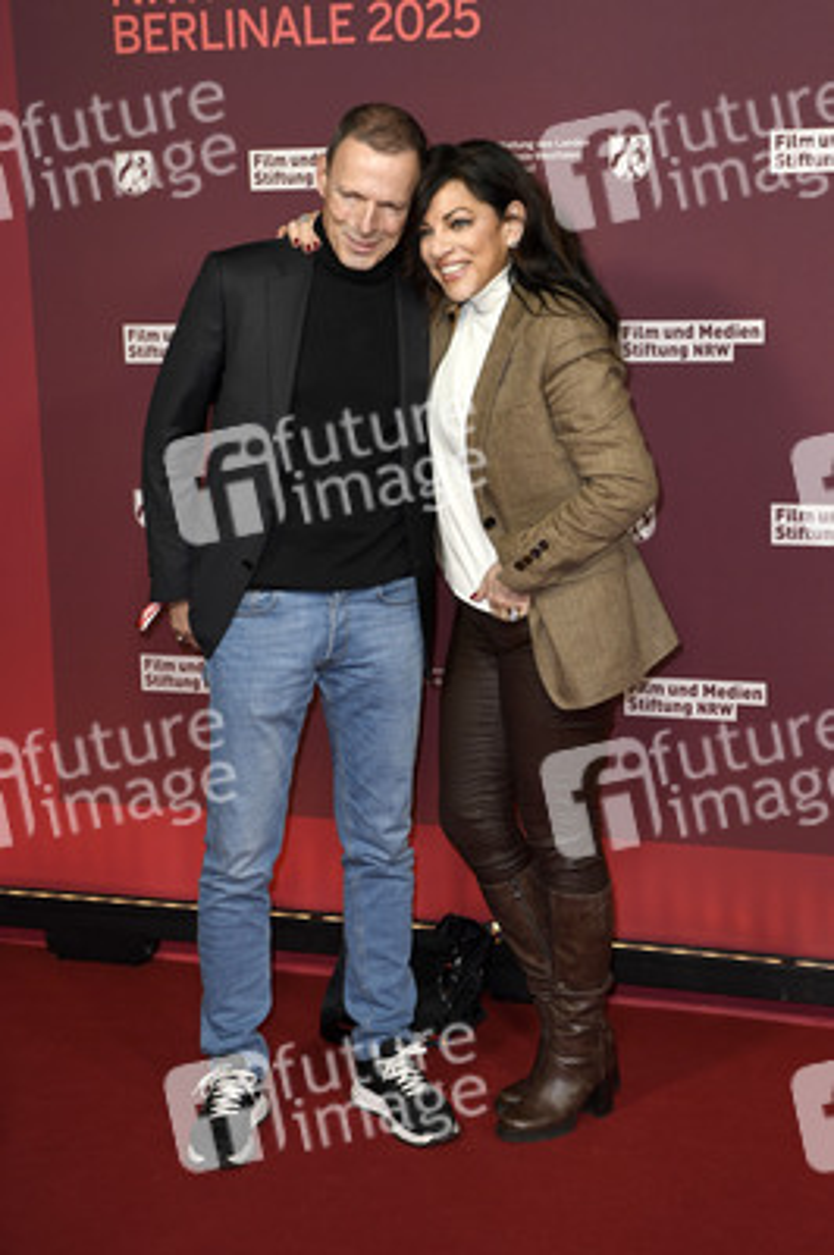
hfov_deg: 21.9
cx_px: 417
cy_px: 628
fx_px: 2158
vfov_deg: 32.4
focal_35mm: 62
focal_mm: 62
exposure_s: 1/320
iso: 800
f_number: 4
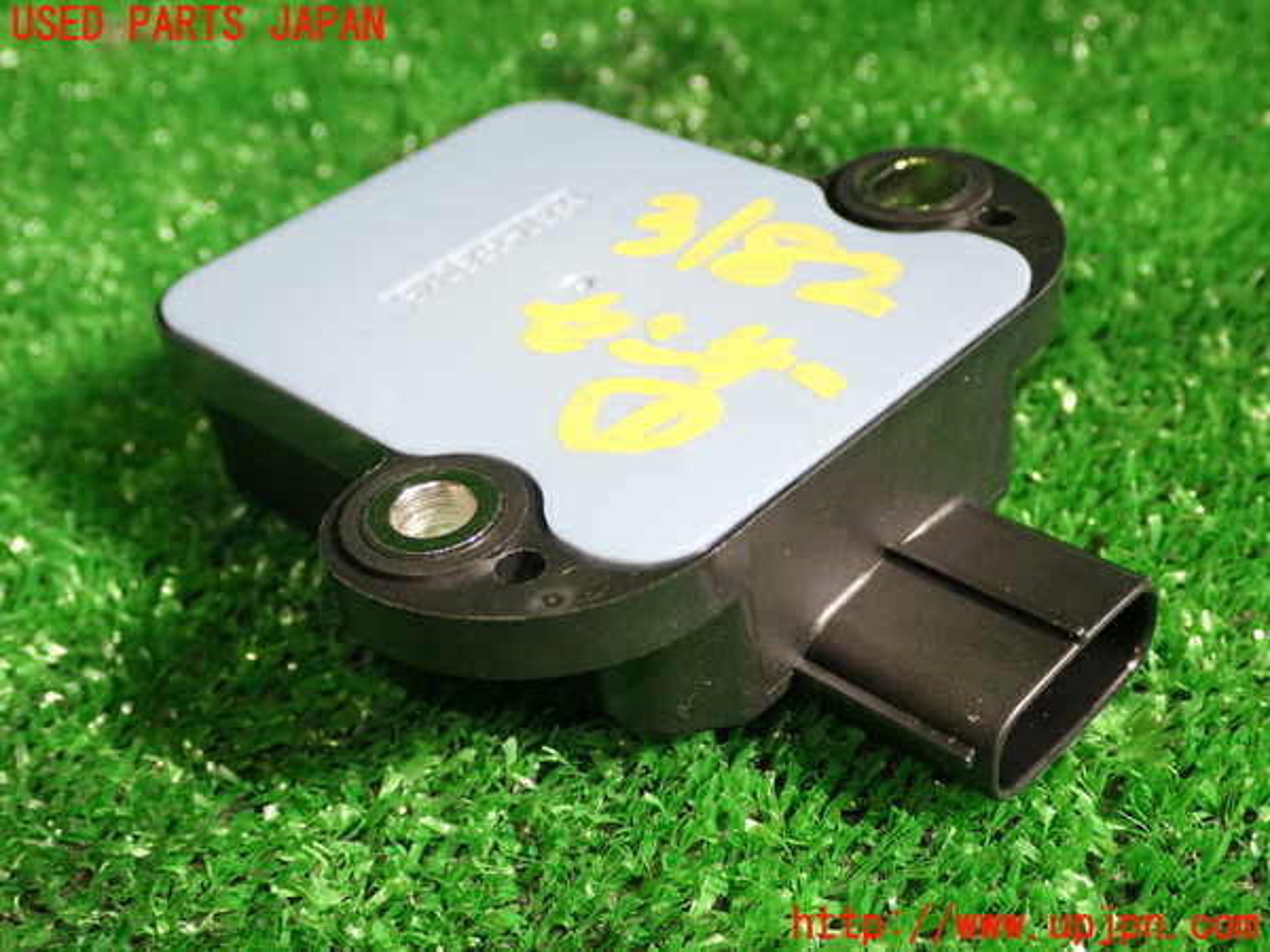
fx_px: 1724
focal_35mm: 47
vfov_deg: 30.9
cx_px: 635
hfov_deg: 40.4
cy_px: 476
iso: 250
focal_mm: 8.4
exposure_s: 1/50
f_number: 3.1
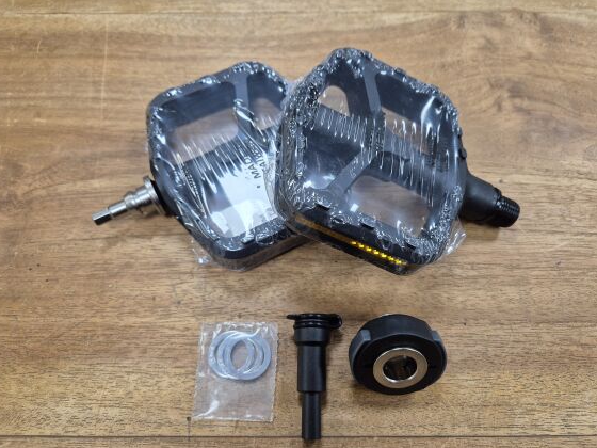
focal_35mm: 24
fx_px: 414
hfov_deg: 71.6
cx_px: 301
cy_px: 231
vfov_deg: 56.8
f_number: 1.8
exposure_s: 1/100
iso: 125
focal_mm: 5.4
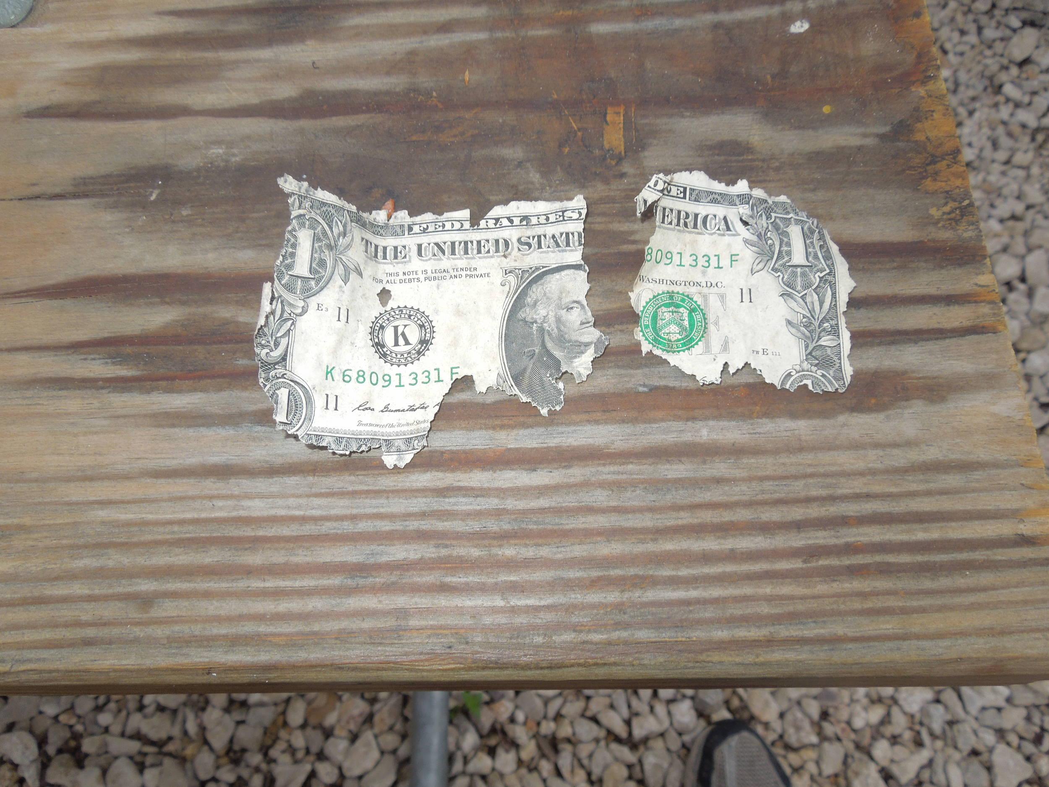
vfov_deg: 54.9
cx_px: 524
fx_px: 758
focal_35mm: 25
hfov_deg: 69.4
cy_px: 394
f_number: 3.3
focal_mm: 4.5
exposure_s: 1/100
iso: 100
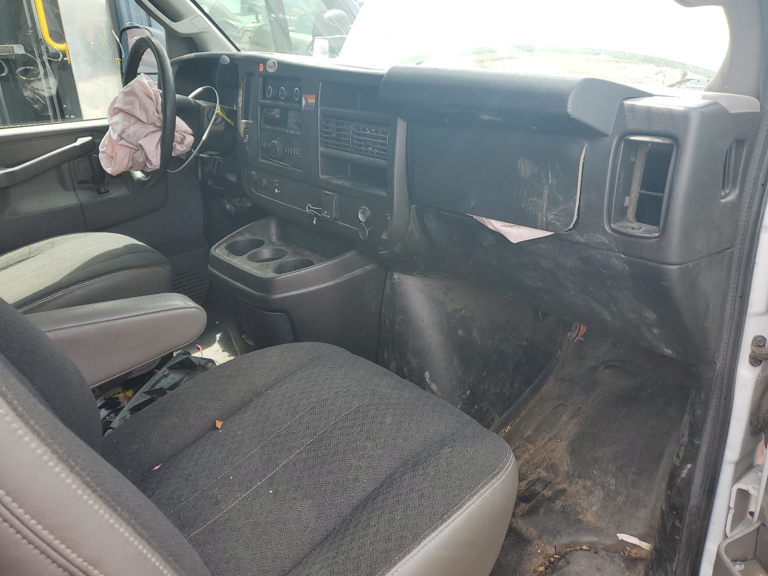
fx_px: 577
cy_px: 288
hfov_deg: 67.3
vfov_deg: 53.1
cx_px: 384
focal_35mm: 26
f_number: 1.5
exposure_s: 1/323
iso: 50
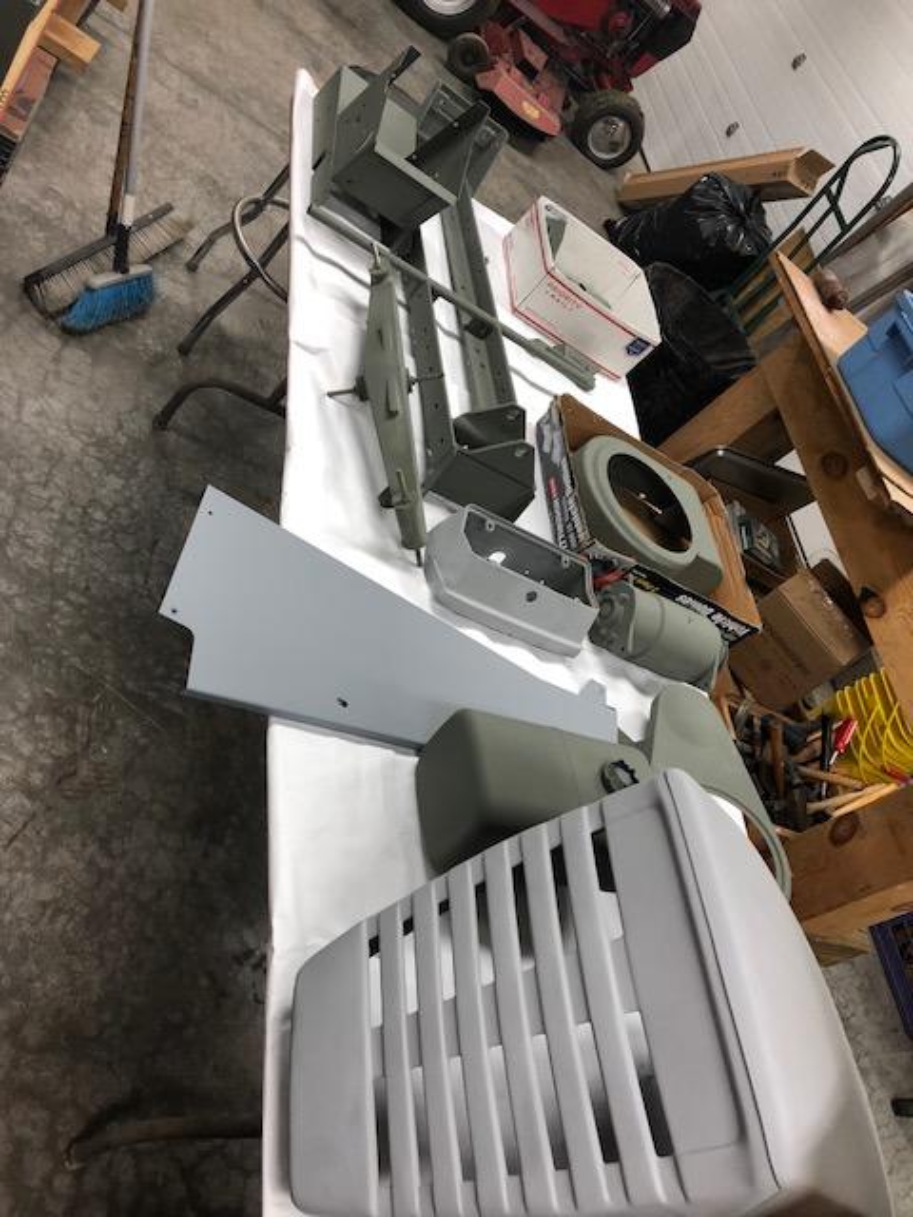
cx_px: 456
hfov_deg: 49.7
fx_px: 985
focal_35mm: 28
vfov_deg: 63.4
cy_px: 608
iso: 40
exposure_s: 1/24
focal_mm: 3.99
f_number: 1.8
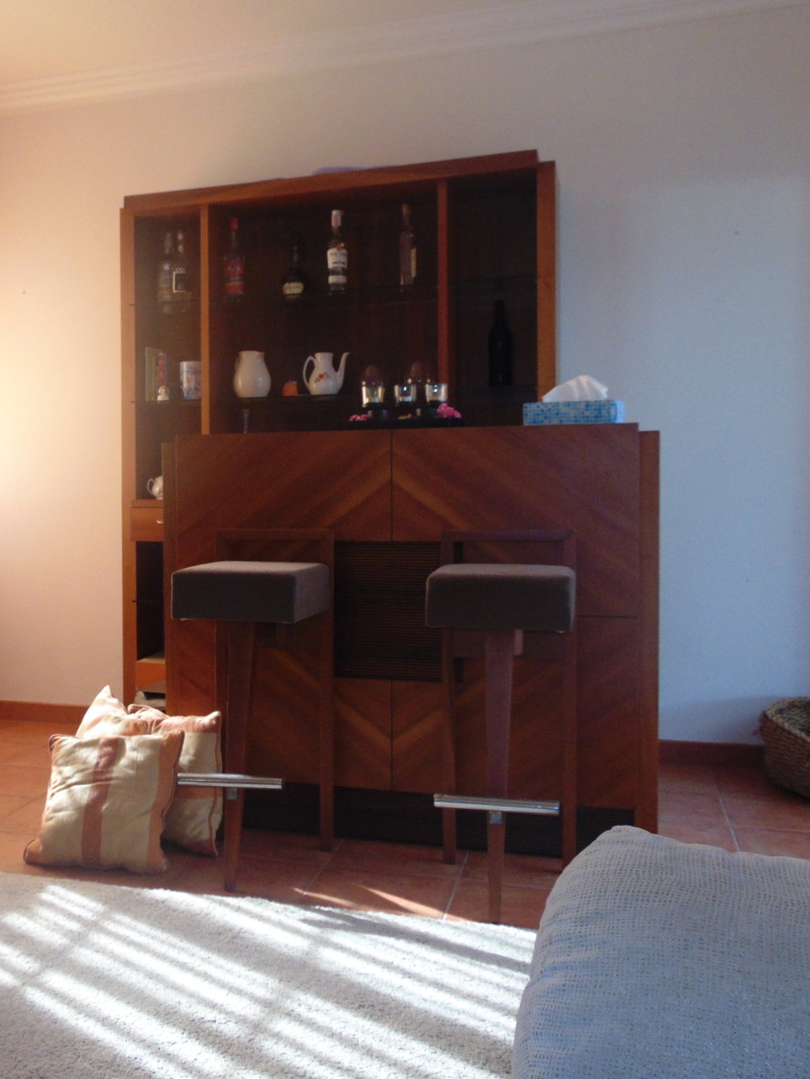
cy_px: 533
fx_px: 1061
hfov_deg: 40.7
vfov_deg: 54.0
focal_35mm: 34
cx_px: 211
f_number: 3
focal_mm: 4.5
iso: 200
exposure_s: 1/30
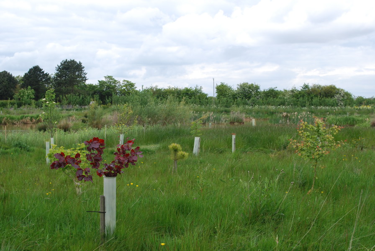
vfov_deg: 25.8
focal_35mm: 52
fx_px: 548
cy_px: 126
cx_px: 188
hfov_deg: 37.8
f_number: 9
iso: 200
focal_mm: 35
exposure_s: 1/160
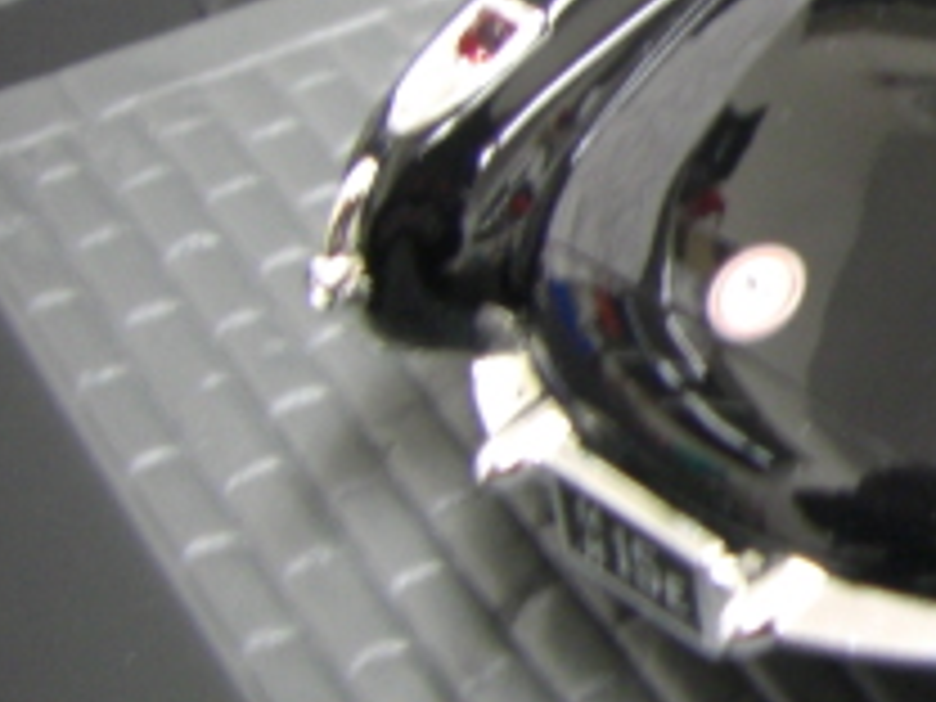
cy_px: 189
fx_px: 3164
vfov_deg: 12.6
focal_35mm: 117
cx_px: 1350
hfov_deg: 15.7
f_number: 3.4
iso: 200
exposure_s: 1/8
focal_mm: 6.3
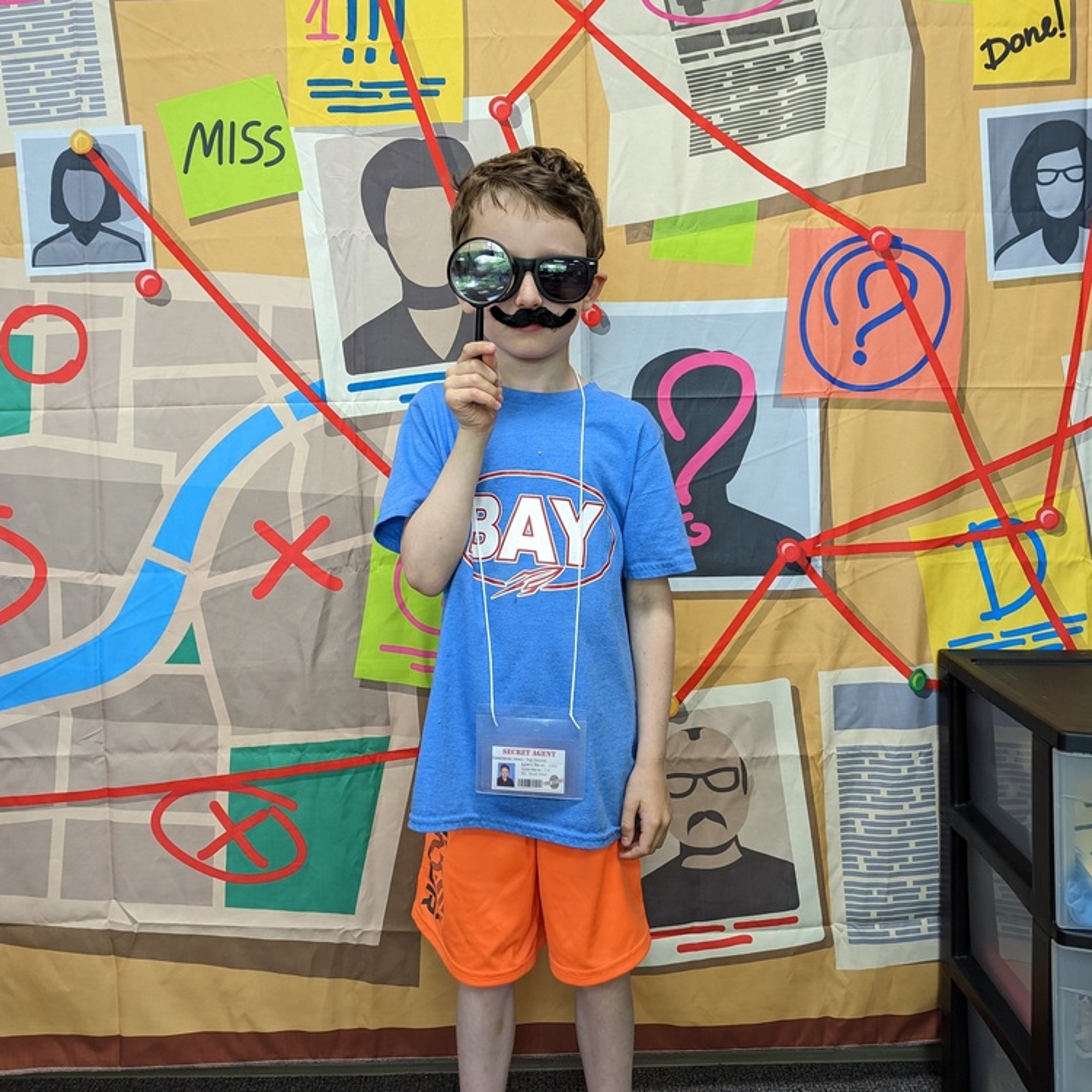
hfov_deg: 55.6
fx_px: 1035
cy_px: 457
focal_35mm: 29
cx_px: 551
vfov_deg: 55.4
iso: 203
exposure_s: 1/53.4
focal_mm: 6.81
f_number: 1.85
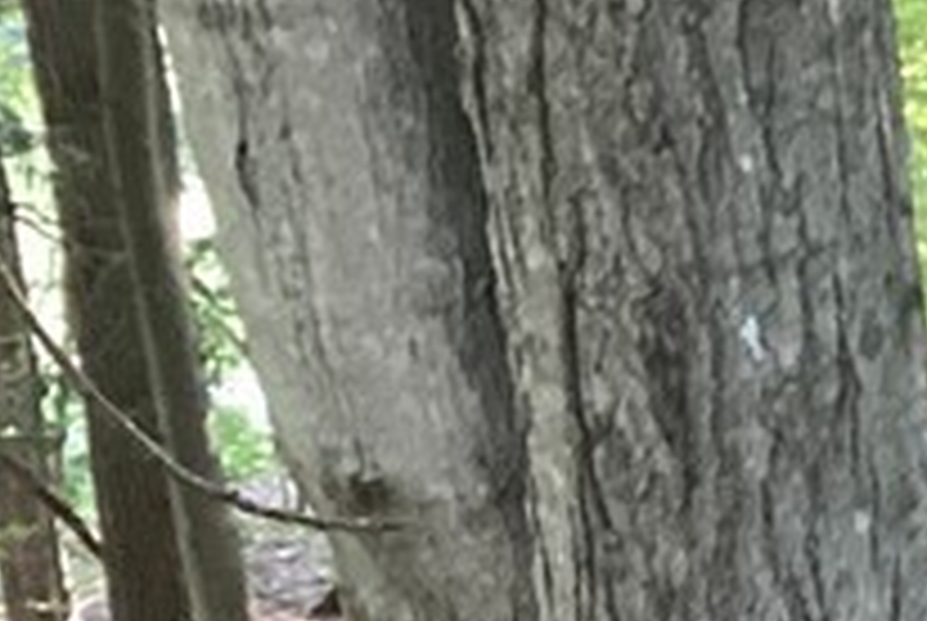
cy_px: 644
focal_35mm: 160
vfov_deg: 8.6
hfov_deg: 11.2
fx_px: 4126
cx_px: 2038
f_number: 2.4
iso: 200
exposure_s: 1/60
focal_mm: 3.3
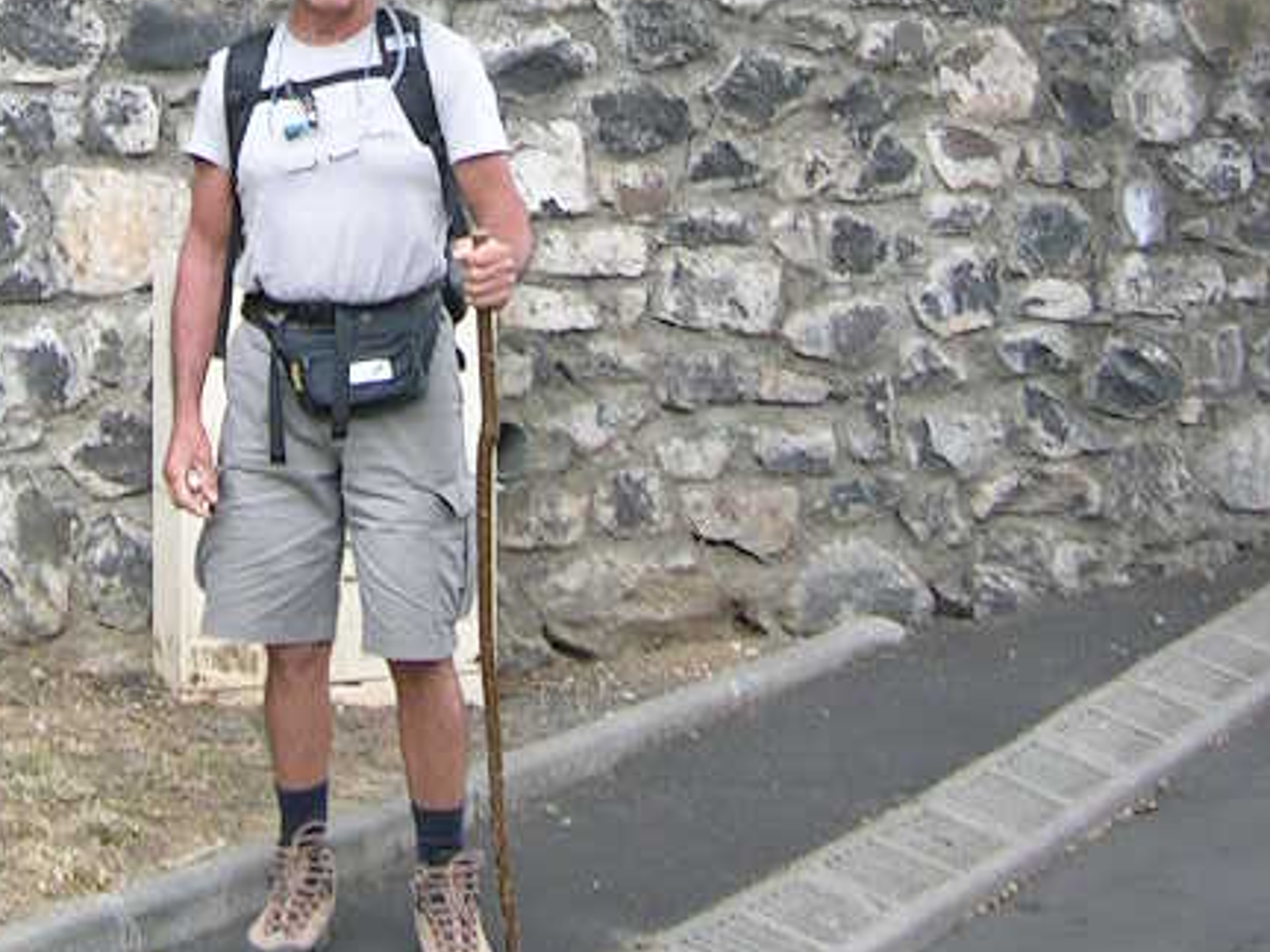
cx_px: 288
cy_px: -329
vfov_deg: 16.7
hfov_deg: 23.3
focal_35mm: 83
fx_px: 3045
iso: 50
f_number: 2.8
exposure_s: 1/44.1
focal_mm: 5.4
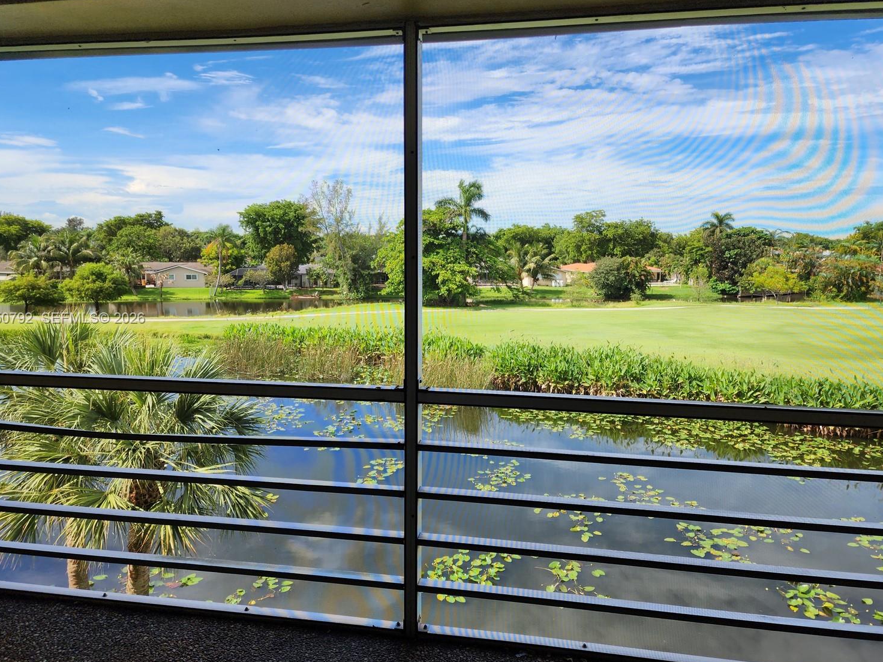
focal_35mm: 25
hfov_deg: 69.4
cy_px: 319
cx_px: 438
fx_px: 638
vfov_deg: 54.9
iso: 12
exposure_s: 1/519
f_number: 1.8
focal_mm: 6.4
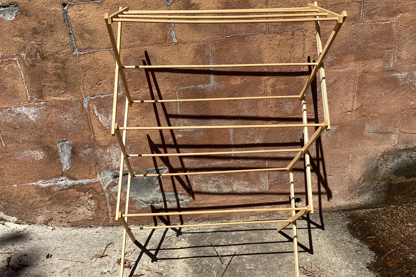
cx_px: 204
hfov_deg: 57.2
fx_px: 381
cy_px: 143
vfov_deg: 40.0
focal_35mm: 33
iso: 25
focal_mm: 3.3
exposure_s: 1/1199
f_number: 2.4
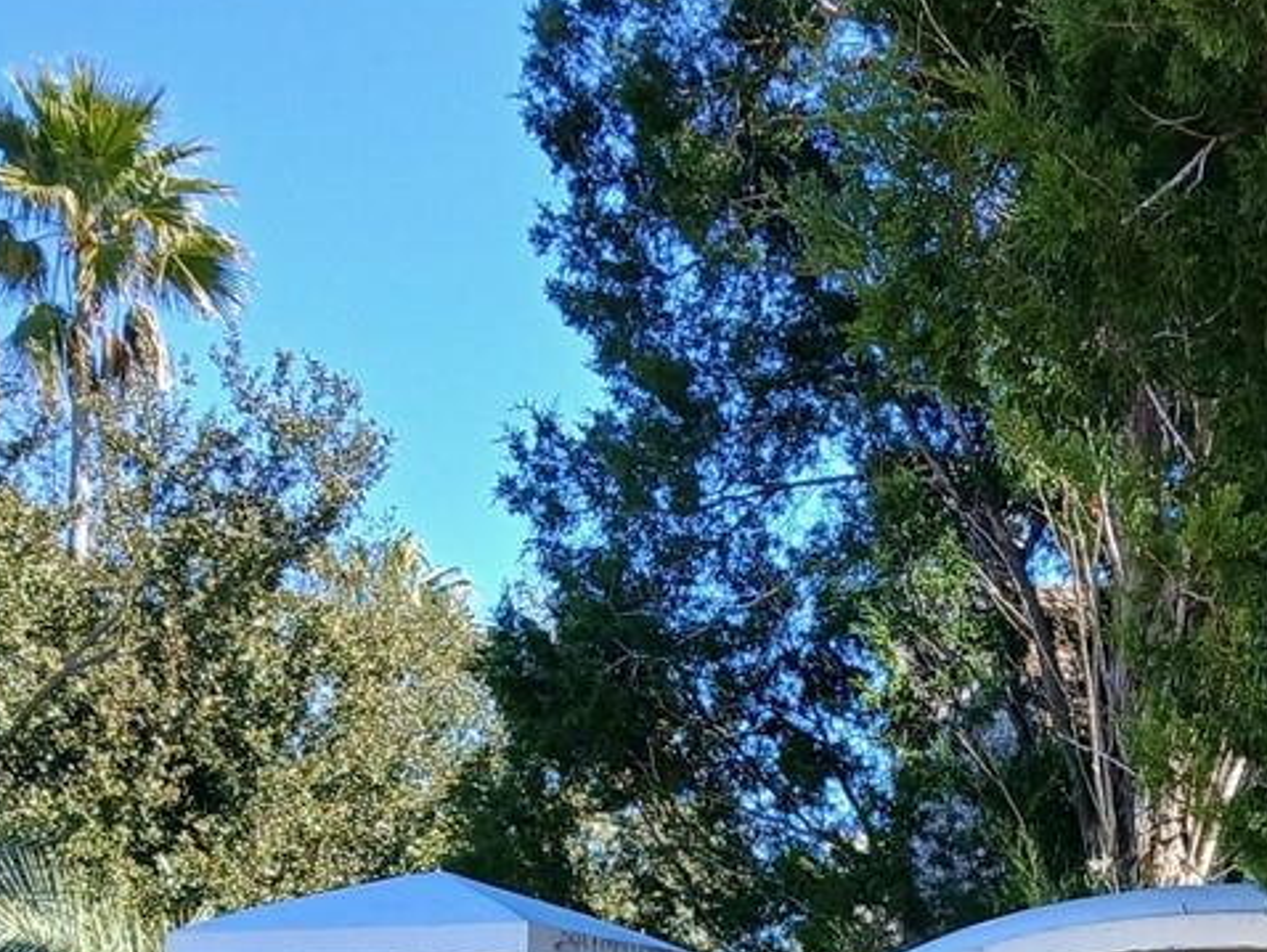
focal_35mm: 87
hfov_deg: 21.8
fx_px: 3186
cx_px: 1238
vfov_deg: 15.7
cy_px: 1387
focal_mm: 3.98
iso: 20
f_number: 1.8
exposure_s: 1/179
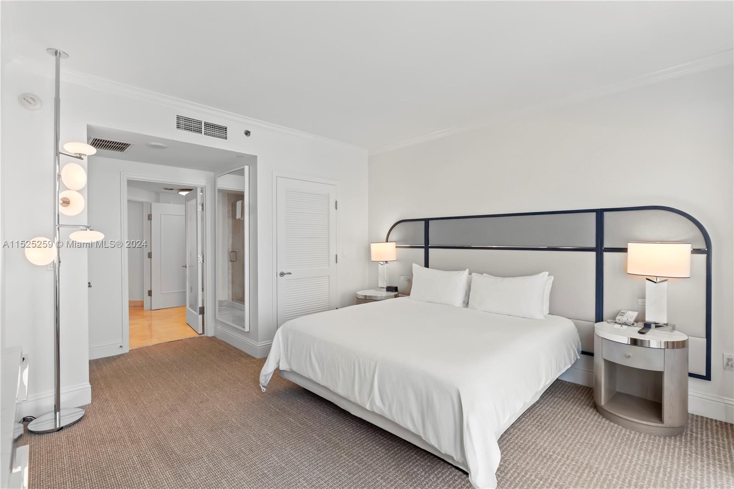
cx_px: 367
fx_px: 326
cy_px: 244
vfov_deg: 73.7
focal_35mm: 16
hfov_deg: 96.7
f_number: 4.5
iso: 320
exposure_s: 1/20
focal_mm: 16
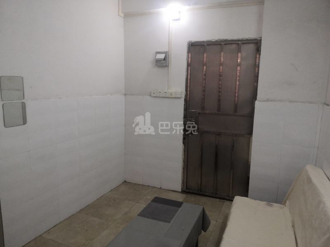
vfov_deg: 51.4
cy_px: 124
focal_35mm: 27
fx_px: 257
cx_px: 165
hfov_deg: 65.3
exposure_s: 1/33.3
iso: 320
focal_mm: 3.81
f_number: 2.2
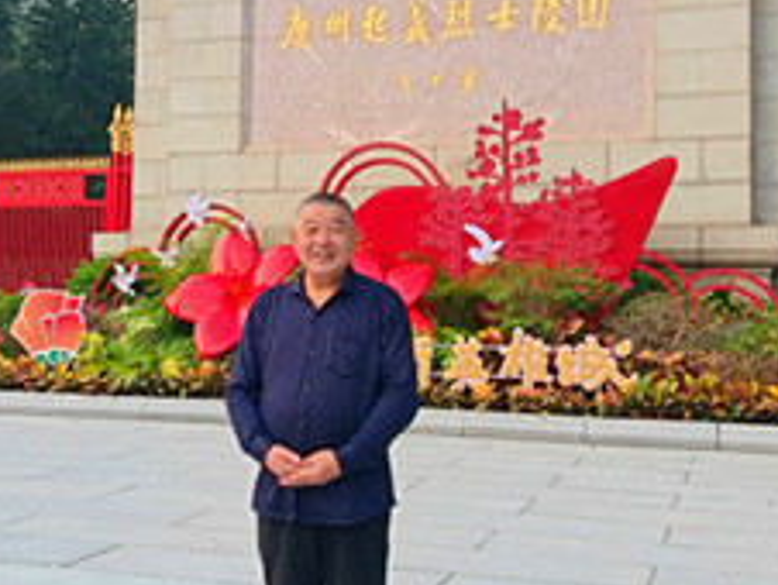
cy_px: 225
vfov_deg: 27.5
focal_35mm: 53
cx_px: 334
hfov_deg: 36.1
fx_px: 1192
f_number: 1.75
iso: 500
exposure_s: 1/100
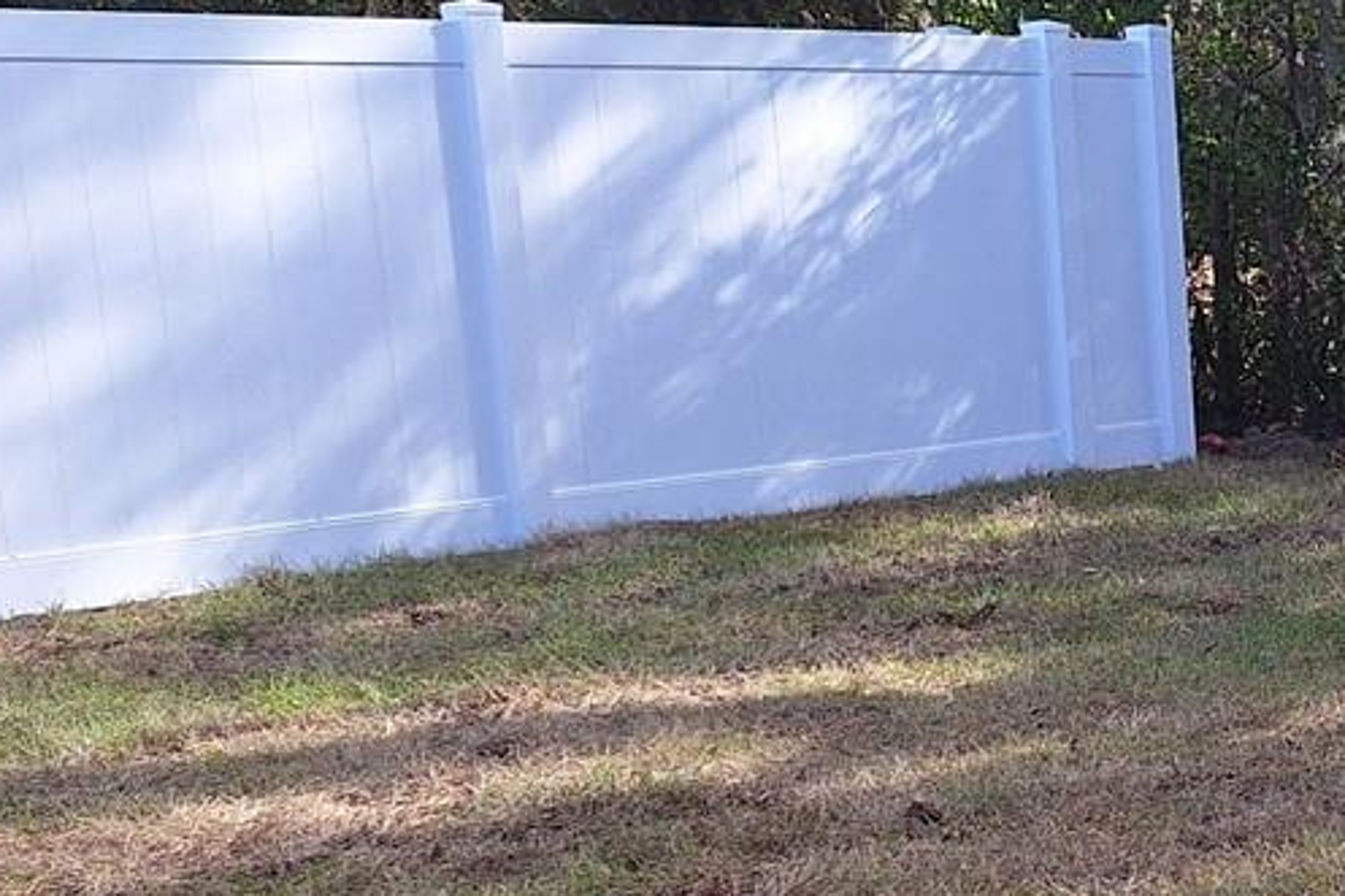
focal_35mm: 77
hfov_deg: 21.3
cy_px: 836
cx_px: 2127
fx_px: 2876
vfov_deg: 17.4
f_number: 1.8
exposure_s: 1/606
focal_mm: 5.54
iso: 40
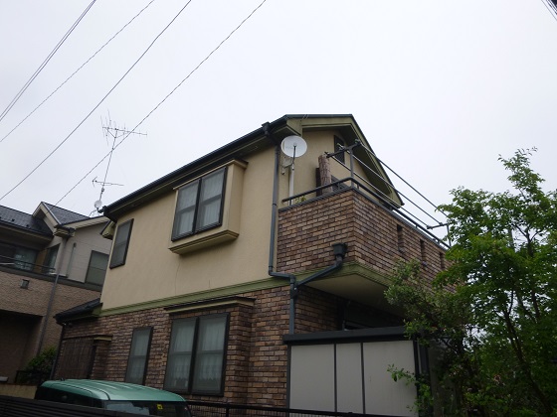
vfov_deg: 54.9
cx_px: 278
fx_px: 402
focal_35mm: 25
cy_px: 208
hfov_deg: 69.4
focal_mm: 4.5
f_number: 3.9
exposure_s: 1/320
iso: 100
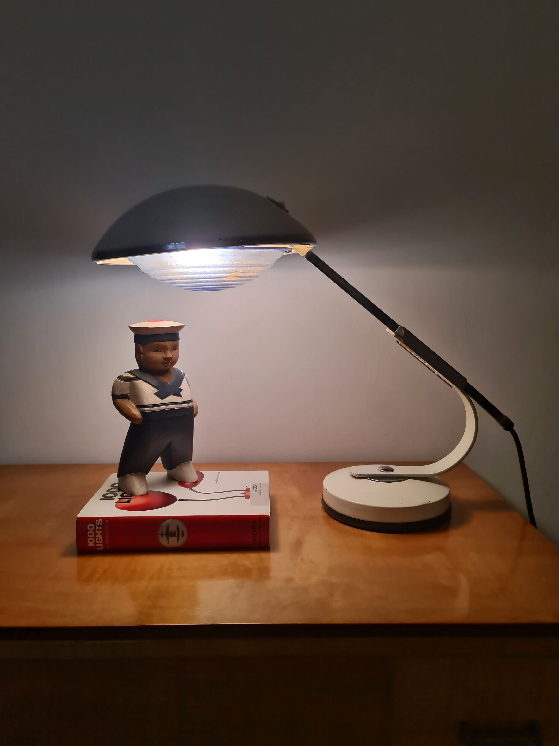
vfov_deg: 69.4
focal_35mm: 25
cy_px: 373
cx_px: 280
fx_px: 538
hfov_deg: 54.9
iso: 50
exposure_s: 1/100
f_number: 1.8
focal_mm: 7
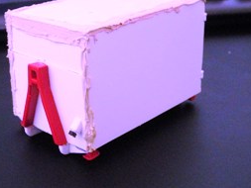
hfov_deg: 31.1
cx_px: 98
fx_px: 450
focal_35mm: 62
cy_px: 87
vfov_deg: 23.7
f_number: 2.8
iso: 400
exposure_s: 1/34.8
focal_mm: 5.7
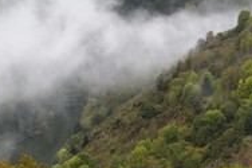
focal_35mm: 112
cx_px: 80
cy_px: 69
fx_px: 783
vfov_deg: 12.2
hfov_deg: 18.2
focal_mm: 50
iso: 800
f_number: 10
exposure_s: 1/200
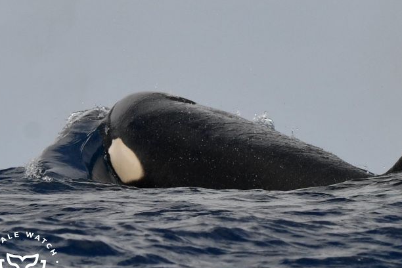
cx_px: 243
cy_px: 138
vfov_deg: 2.6
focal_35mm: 529
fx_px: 5907
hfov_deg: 3.9
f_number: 8
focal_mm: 270
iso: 280
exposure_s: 1/2000
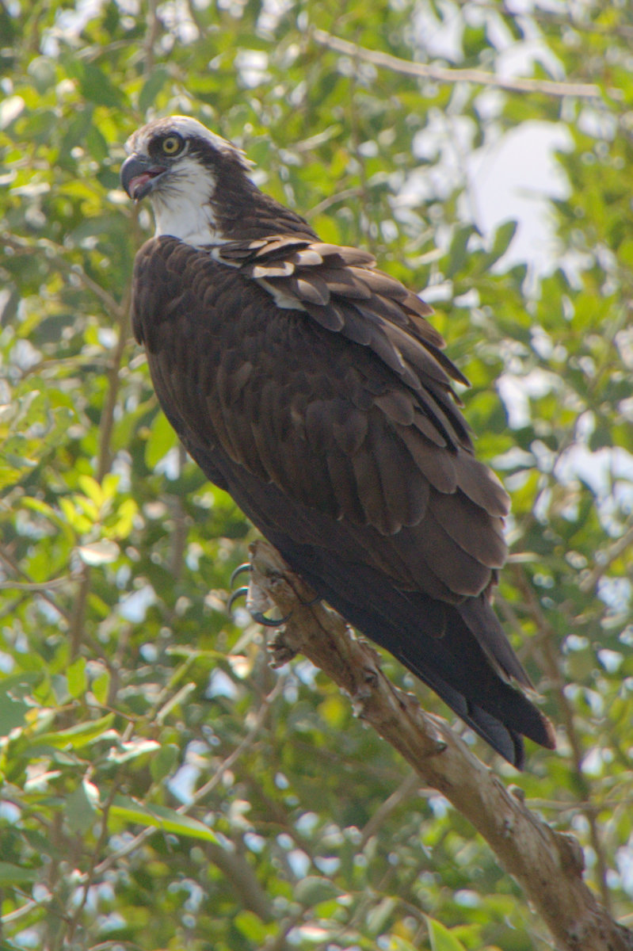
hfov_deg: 3.4
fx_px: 10690
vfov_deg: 5.1
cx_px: 316
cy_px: 476
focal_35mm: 405
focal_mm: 270
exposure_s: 1/500
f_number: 8
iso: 200
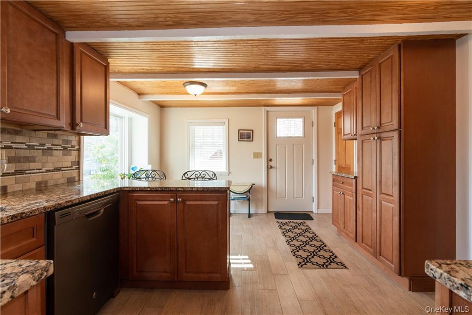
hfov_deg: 96.8
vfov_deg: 73.7
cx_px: 236
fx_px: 210
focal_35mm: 16
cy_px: 158
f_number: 9
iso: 200
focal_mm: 16
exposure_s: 1/6
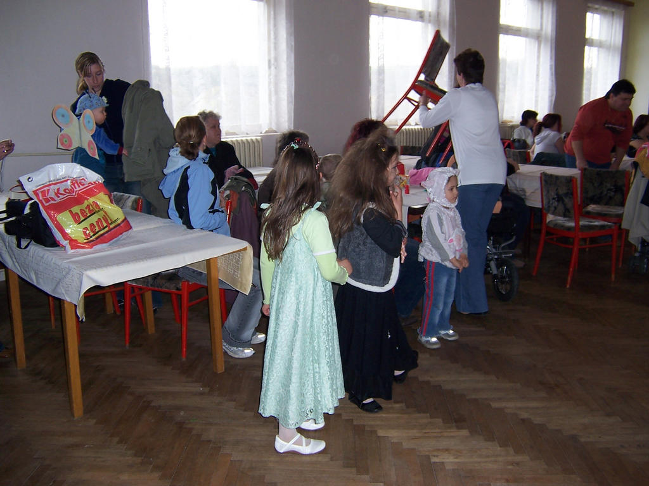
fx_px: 619
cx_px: 324
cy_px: 243
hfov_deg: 55.4
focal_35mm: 33
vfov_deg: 42.9
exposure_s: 1/60
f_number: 2.8
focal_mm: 5.5
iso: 80
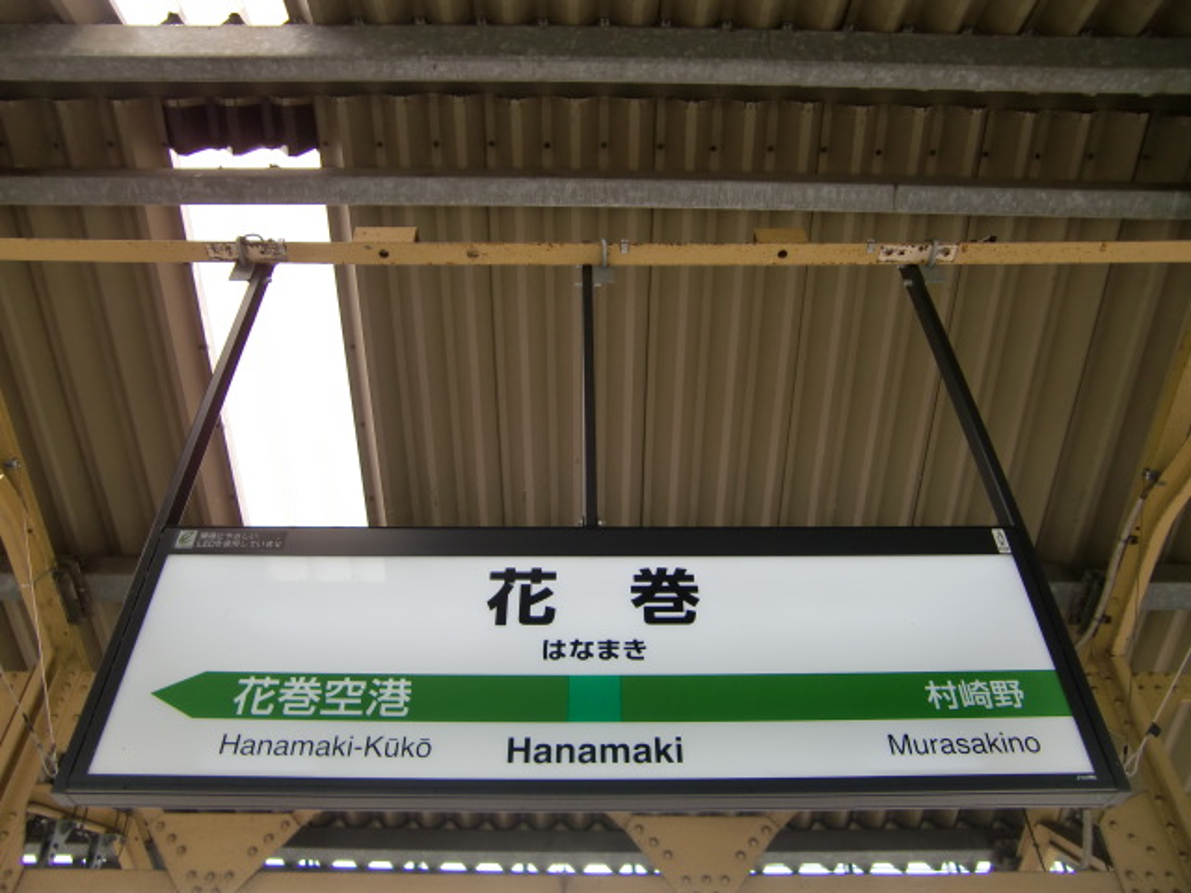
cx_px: 596
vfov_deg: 49.7
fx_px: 963
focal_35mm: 28
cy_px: 446
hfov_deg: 63.4
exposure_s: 1/125
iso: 64
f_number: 2.6
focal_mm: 4.9
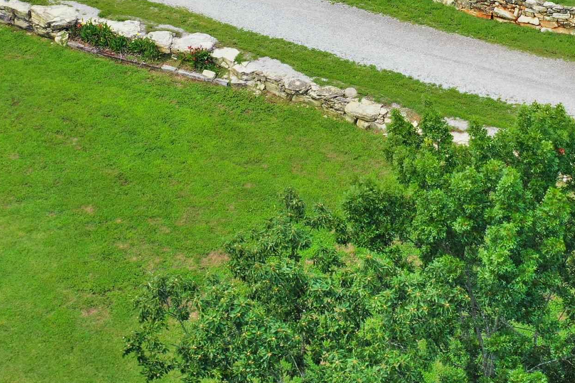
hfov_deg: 29.2
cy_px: -86
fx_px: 1102
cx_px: 351
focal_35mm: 69
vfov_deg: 18.6
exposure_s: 1/640
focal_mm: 10.26
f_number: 2.8
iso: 100
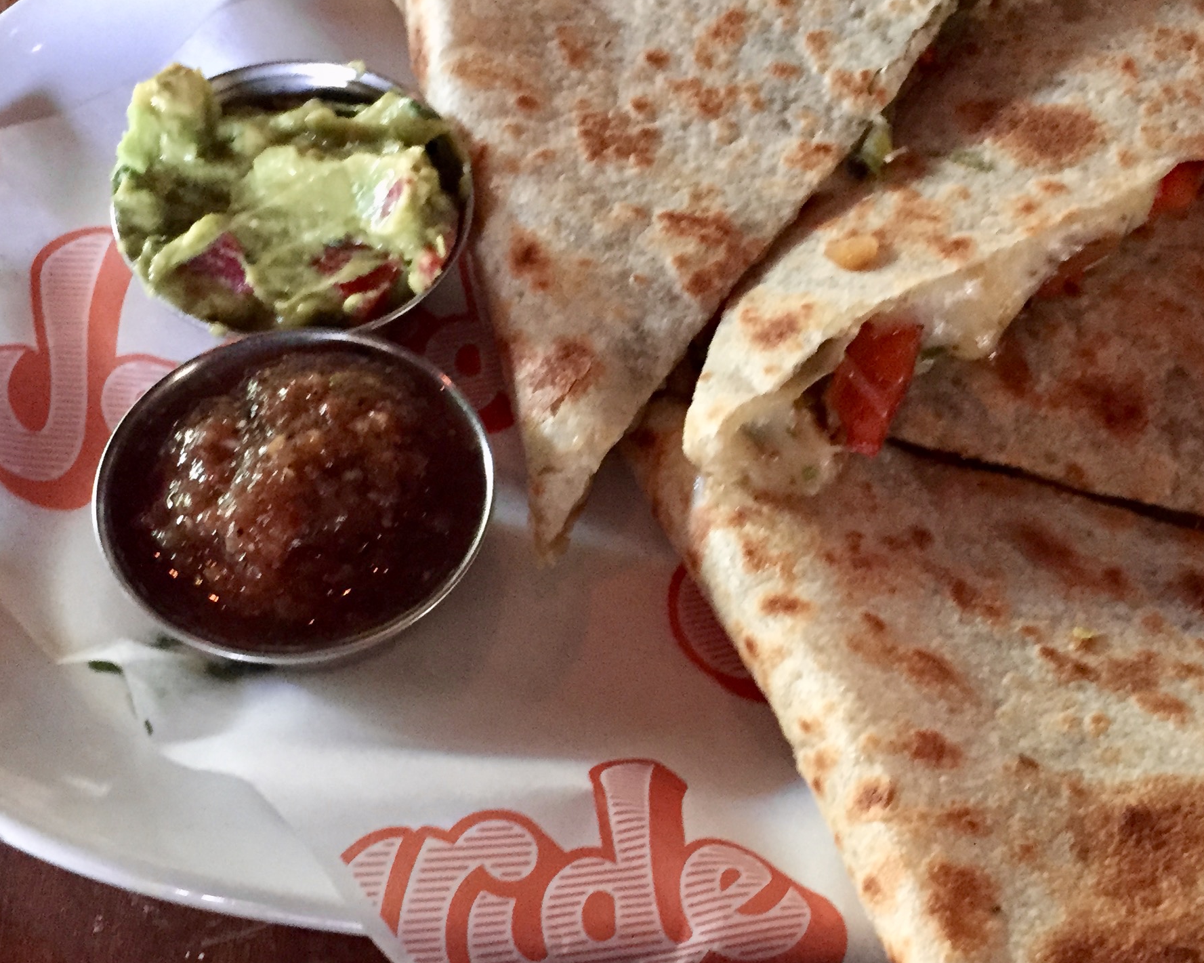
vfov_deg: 29.1
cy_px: 523
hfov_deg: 35.9
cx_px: 725
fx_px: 1853
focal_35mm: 52
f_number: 2.2
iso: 250
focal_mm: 4.15
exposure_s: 1/15
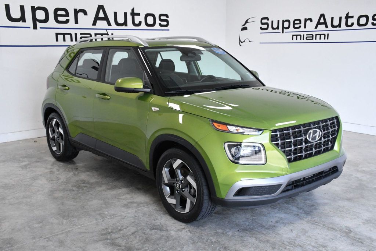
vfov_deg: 34.2
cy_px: 126
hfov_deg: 49.6
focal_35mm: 39
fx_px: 407
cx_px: 188
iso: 2500
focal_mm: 26
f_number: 10
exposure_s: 1/400
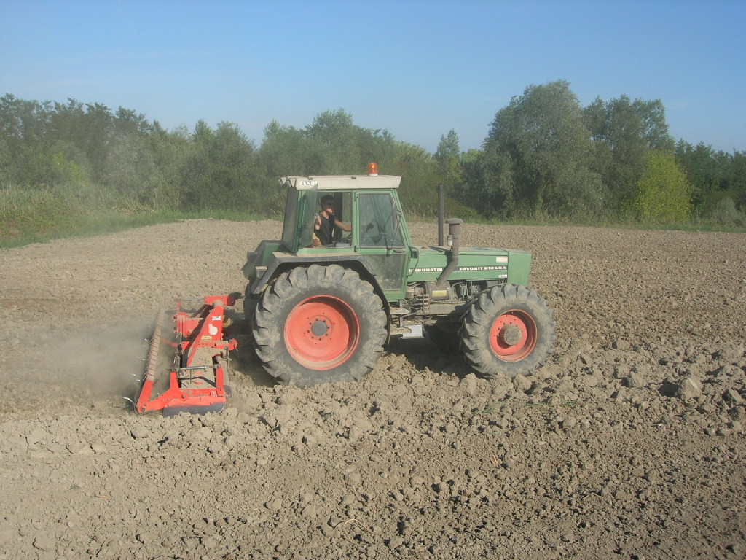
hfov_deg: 49.0
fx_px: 819
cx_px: 373
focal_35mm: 38
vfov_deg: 37.7
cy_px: 280
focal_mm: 7.8
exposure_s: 1/600
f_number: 4.8
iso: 64
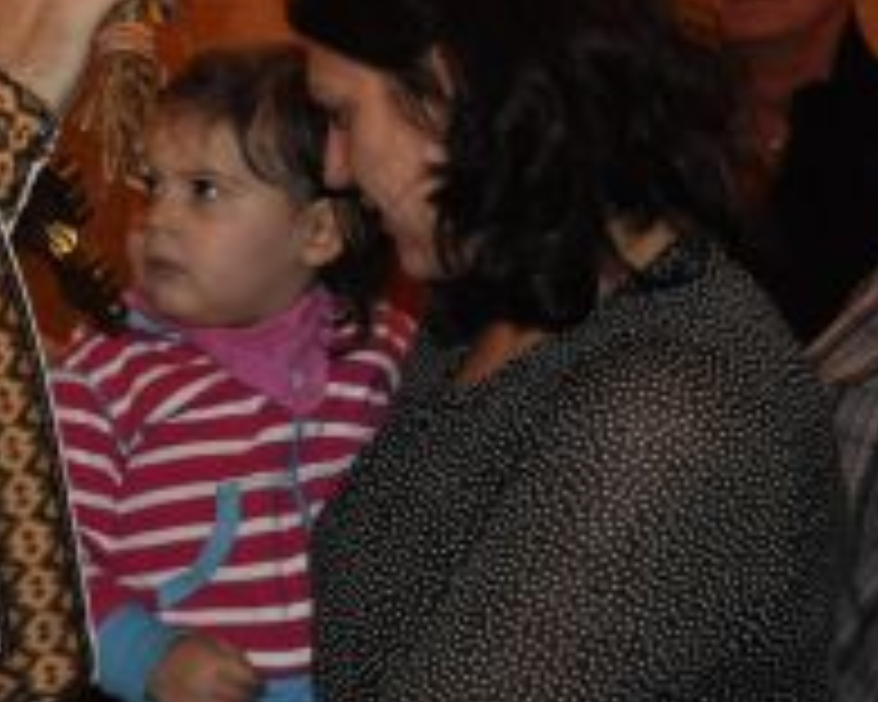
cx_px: 5
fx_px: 2365
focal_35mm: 91
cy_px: 119
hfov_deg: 20.4
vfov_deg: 16.7
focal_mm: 28
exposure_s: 1/60
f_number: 4.2
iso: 800
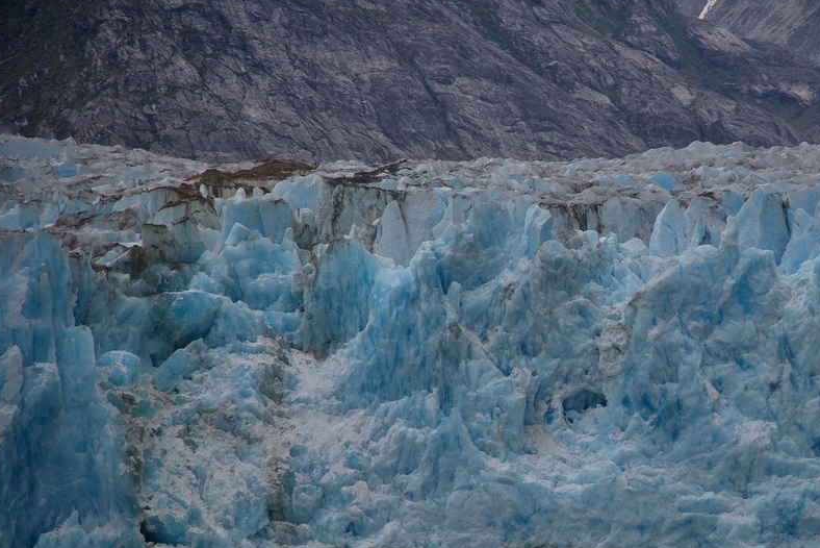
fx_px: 4443
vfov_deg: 7.0
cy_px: 337
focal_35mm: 195
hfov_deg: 10.5
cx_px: 608
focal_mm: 120
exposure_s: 1/250
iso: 110
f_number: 4
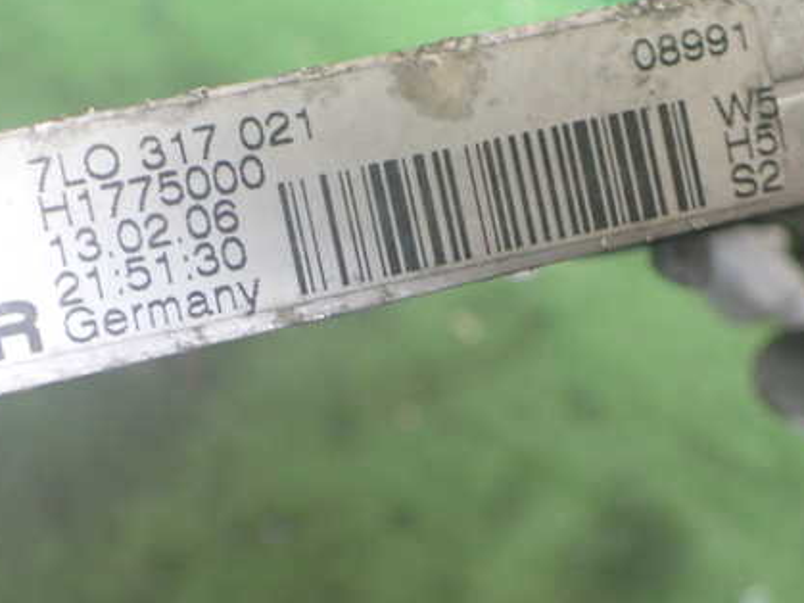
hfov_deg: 43.8
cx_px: 424
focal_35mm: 43
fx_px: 998
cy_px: 269
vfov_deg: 33.5
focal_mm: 5.4
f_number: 2.3
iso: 800
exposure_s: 1/125
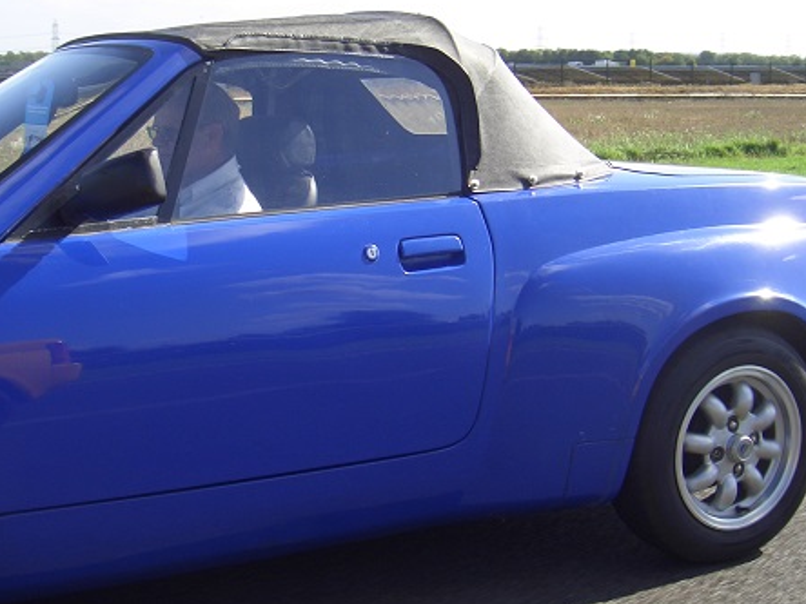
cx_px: 322
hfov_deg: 35.4
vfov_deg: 27.0
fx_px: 1257
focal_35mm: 54
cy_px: 248
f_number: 4.8
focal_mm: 8
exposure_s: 1/250
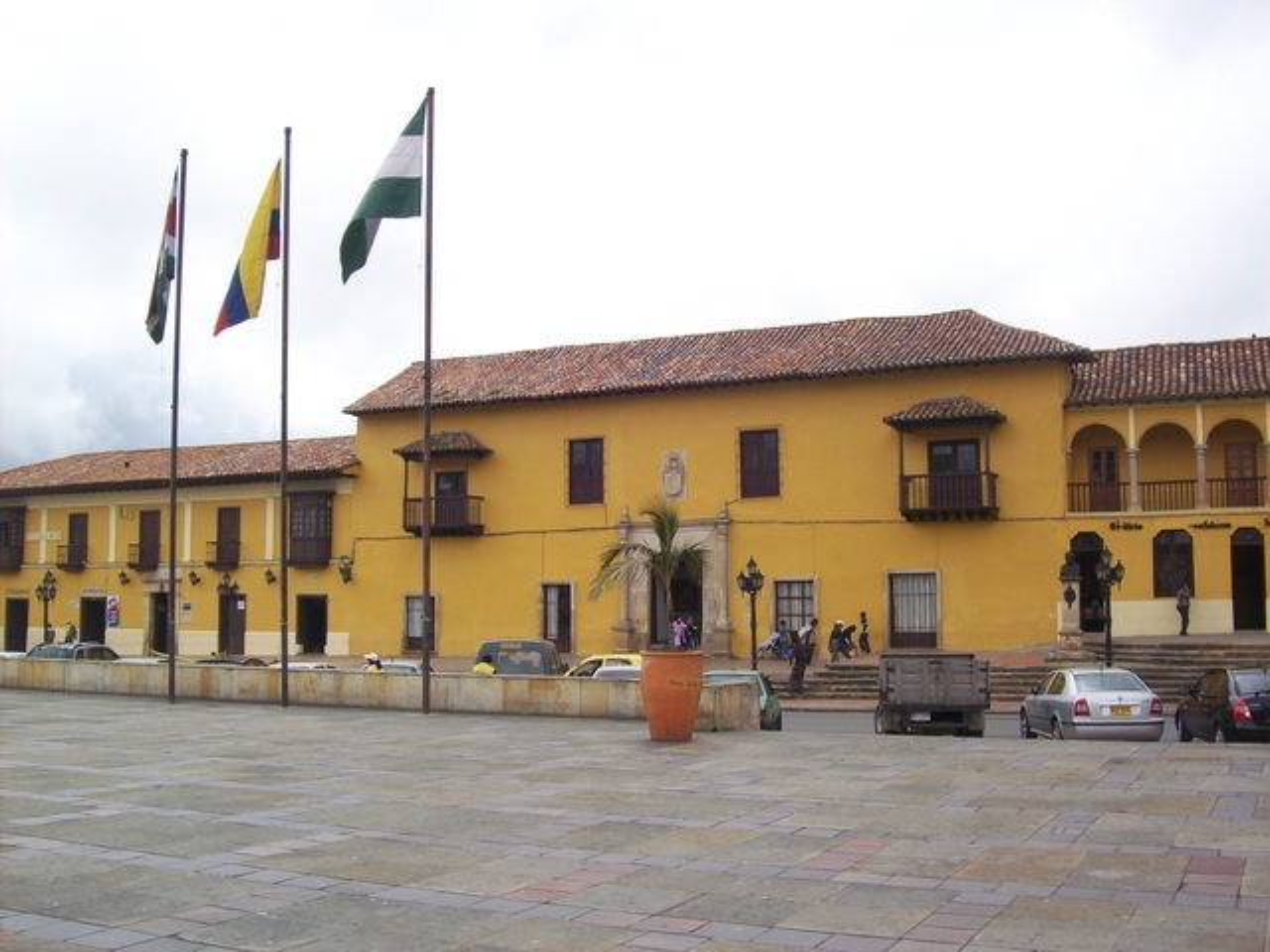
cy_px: 476
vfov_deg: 39.7
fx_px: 1321
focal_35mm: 36
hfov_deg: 51.4
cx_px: 635
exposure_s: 1/426
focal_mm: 6
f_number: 4.8
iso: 80
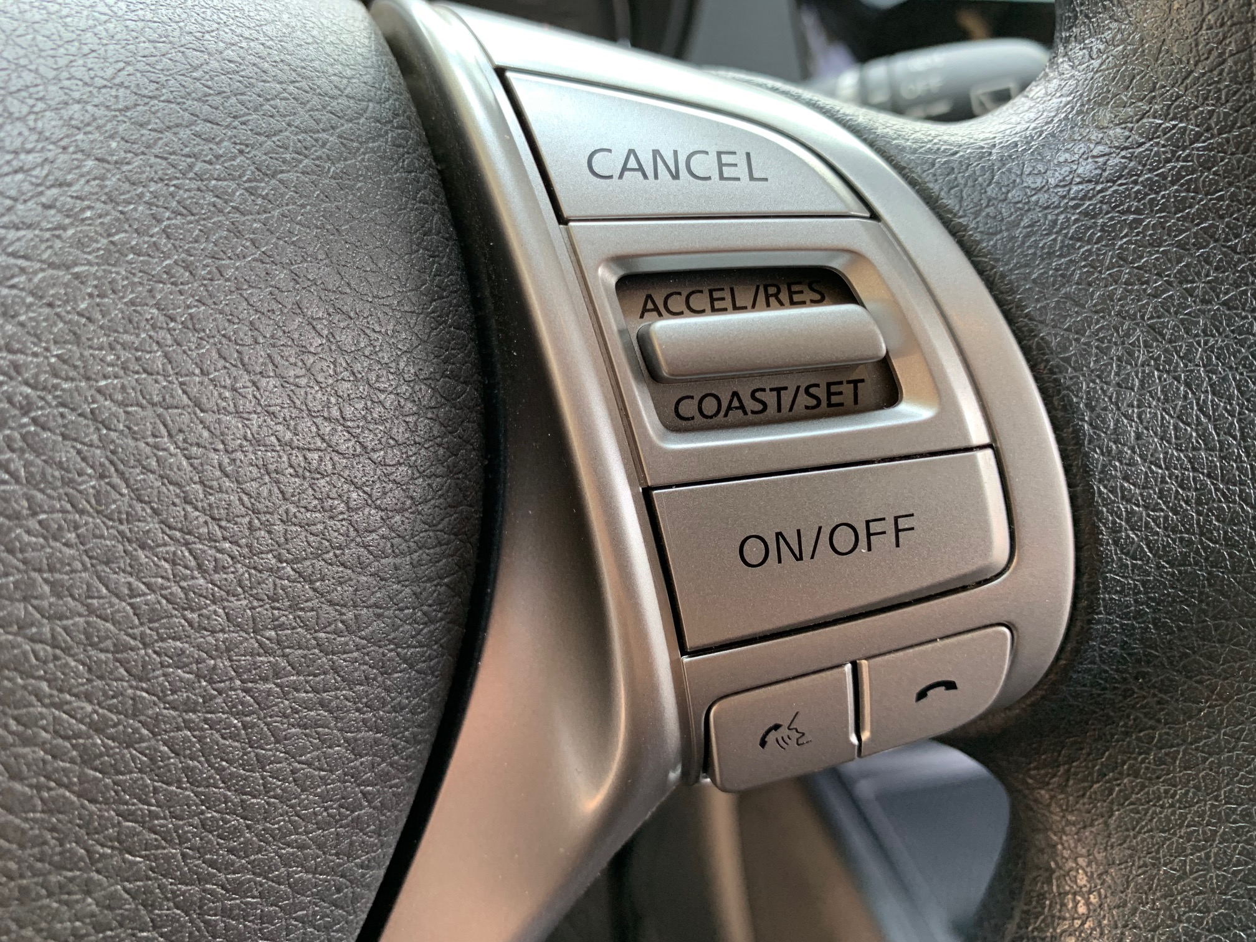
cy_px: 471
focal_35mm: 26
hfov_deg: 67.3
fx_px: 943
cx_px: 628
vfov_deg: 53.1
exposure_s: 1/78
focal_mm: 4.25
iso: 100
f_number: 1.8
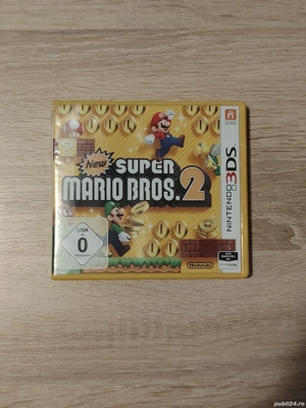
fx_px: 566
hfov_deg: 30.3
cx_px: 153
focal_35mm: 48
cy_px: 204
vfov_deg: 39.7
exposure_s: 1/25
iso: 2491
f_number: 1.75
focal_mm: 5.25
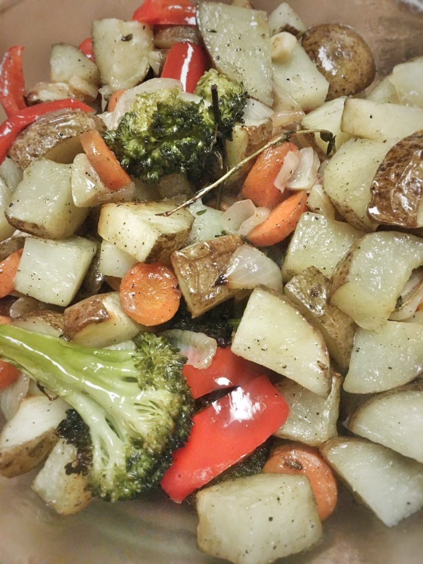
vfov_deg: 61.7
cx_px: 212
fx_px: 472
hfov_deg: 48.2
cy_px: 282
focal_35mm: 29
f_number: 2.2
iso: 160
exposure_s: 1/30
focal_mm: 4.15
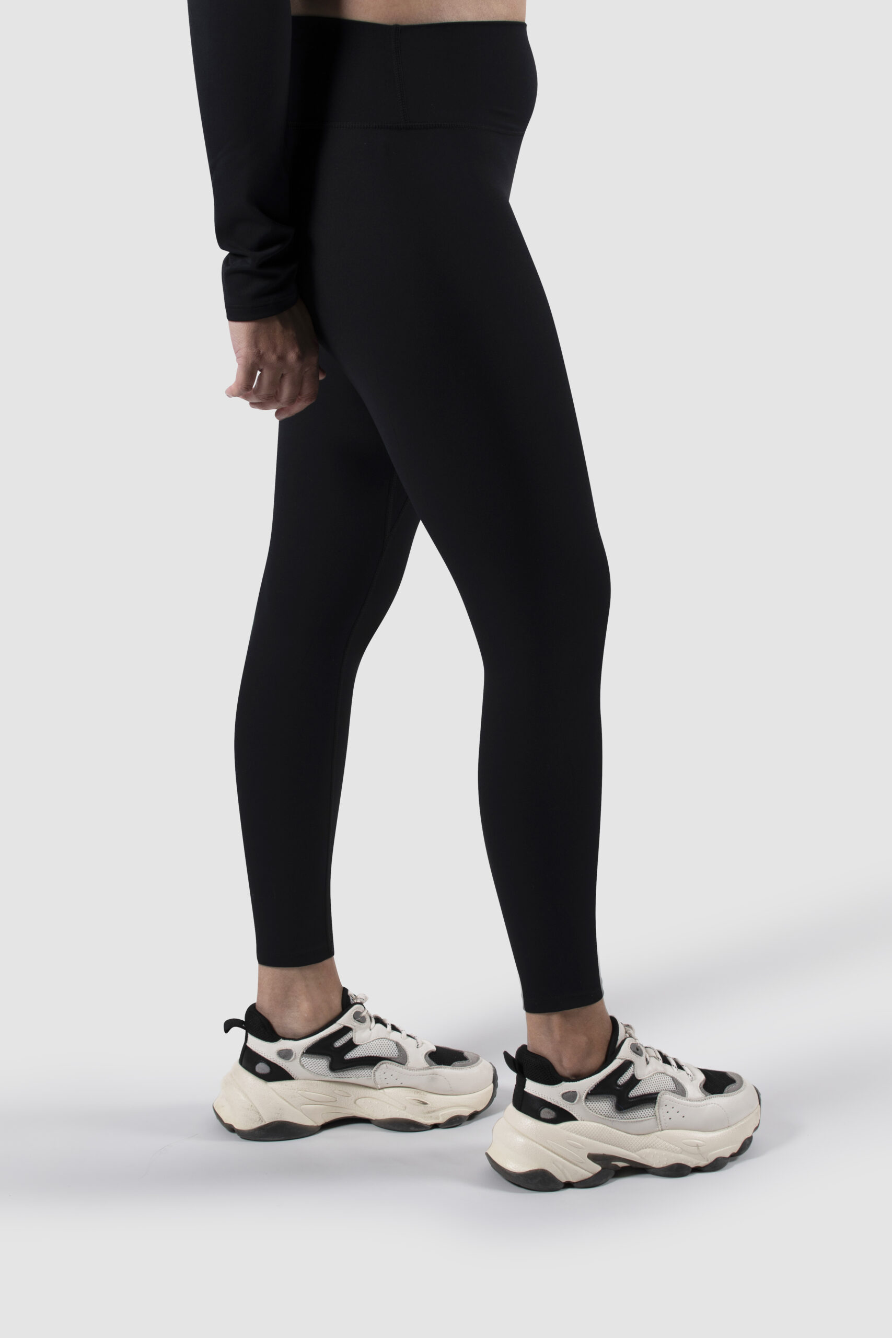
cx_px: 446
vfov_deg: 27.0
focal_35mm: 75
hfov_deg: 18.2
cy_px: 669
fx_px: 2787
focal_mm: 50
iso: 100
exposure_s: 1/250
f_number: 9
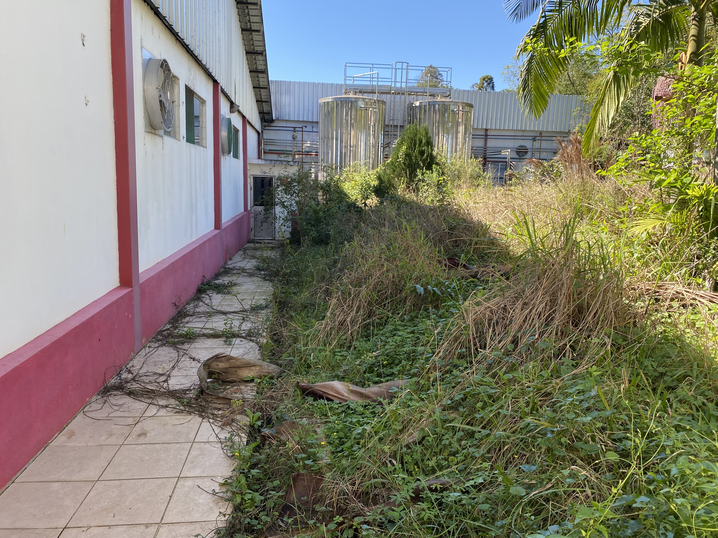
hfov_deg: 67.3
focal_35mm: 26
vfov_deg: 53.1
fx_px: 539
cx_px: 359
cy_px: 269
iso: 32
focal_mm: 4.25
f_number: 1.8
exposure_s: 1/436
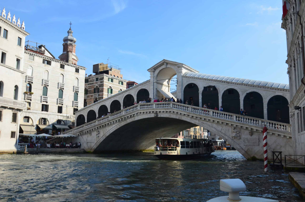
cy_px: 101
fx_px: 266
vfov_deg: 41.5
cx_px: 152
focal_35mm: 32
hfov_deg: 59.6
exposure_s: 1/200
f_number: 10
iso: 400
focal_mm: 21
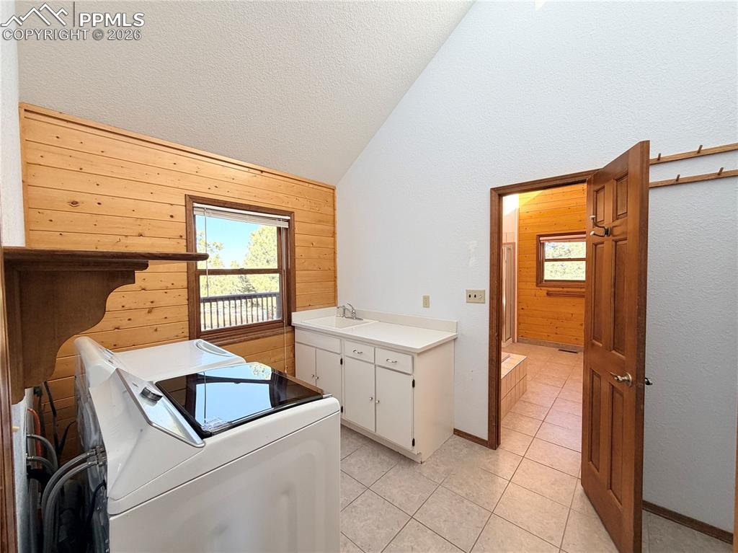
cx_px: 369
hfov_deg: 102.1
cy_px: 276
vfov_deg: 85.6
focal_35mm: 14
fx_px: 298
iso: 125
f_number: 2.2
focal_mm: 2.22
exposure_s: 1/121
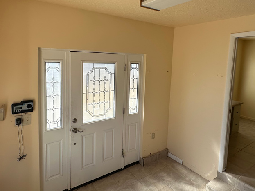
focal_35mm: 23
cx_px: 122
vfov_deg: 58.4
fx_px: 169
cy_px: 76
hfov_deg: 73.9
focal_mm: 2.22
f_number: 2.2
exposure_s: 1/287
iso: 40
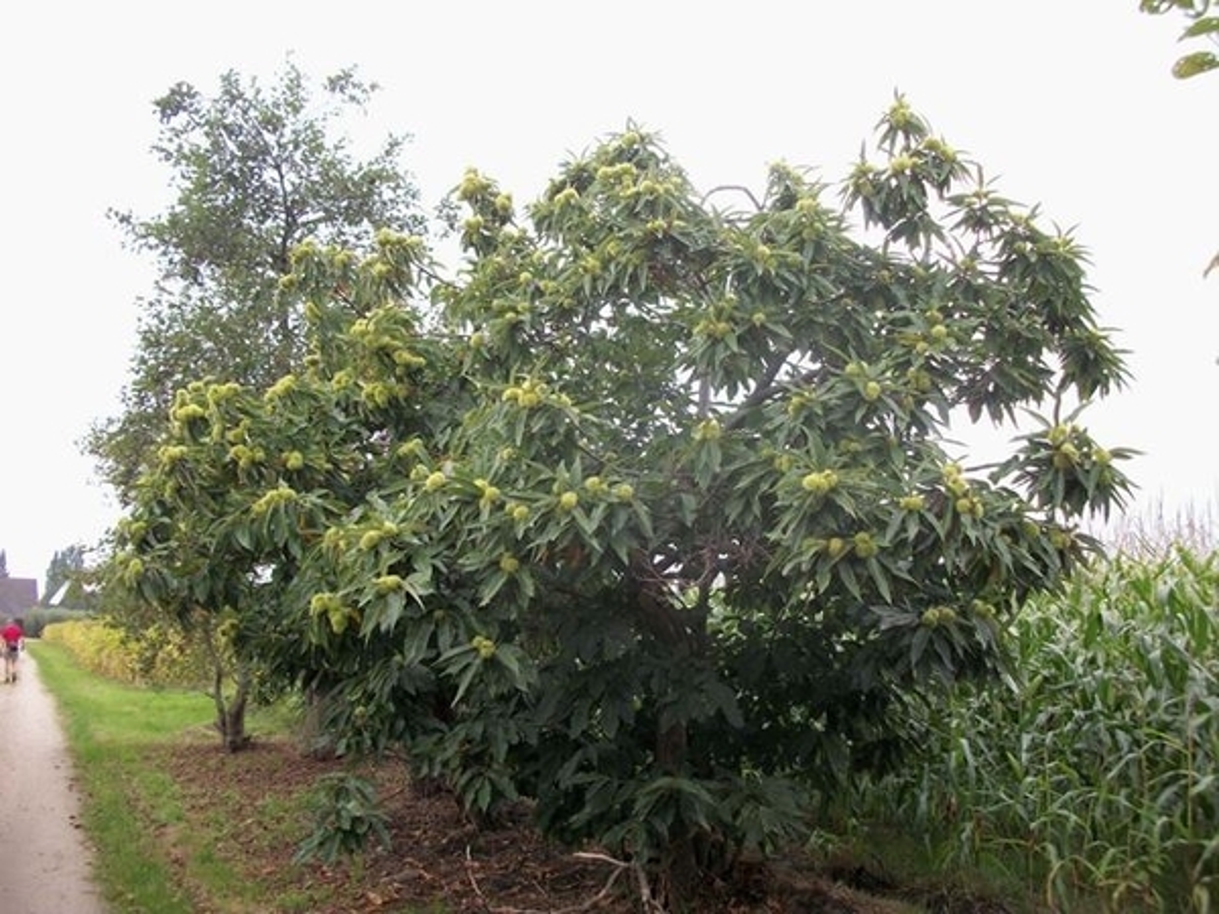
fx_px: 1127
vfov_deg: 44.2
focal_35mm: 32
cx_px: 610
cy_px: 457
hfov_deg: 56.8
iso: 80
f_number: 2.9
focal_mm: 5.7
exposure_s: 1/320
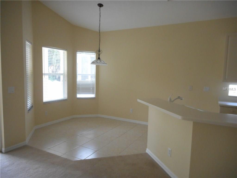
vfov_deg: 54.9
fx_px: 171
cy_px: 89
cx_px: 118
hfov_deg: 69.4
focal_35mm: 25
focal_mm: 4.5
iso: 360
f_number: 3.7
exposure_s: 1/30
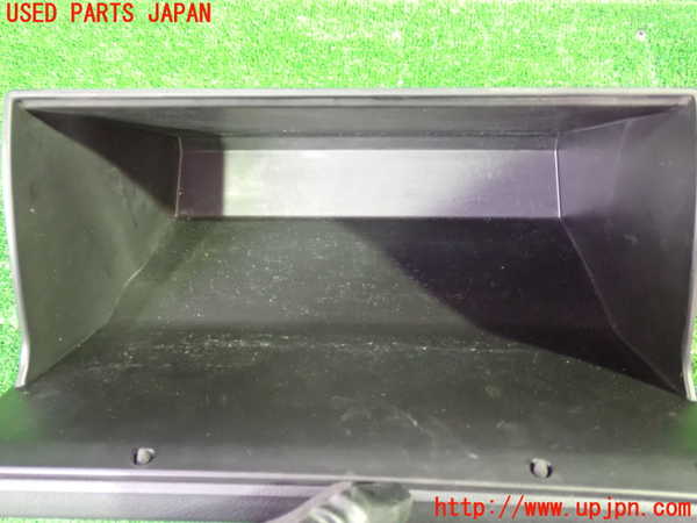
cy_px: 262
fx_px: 725
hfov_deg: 51.4
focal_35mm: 36
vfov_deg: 39.7
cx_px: 348
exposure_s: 1/10
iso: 1250
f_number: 2.5
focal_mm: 6.37
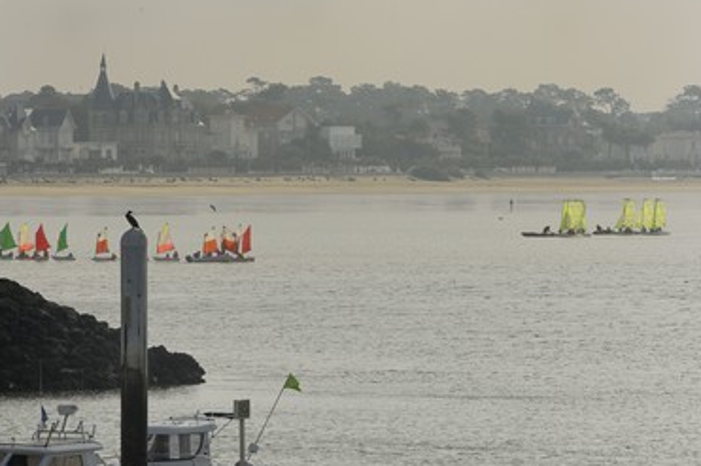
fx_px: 5294
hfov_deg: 7.6
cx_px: 316
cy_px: 226
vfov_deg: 5.0
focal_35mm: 272
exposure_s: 1/160
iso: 100
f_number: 13
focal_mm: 160
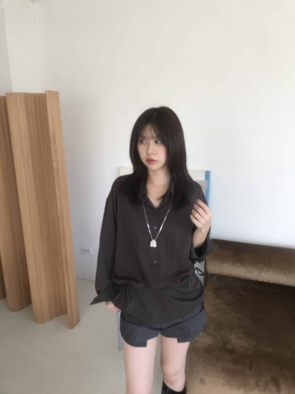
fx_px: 318
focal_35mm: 28
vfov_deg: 63.4
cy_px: 197
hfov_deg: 49.7
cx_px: 148
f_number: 1.8
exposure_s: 1/30
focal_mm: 3.99
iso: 40
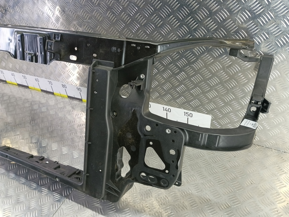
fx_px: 192
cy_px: 108
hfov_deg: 73.9
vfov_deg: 58.9
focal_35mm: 23
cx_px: 144
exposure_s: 1/50
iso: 213
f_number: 1.6
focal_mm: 4.11
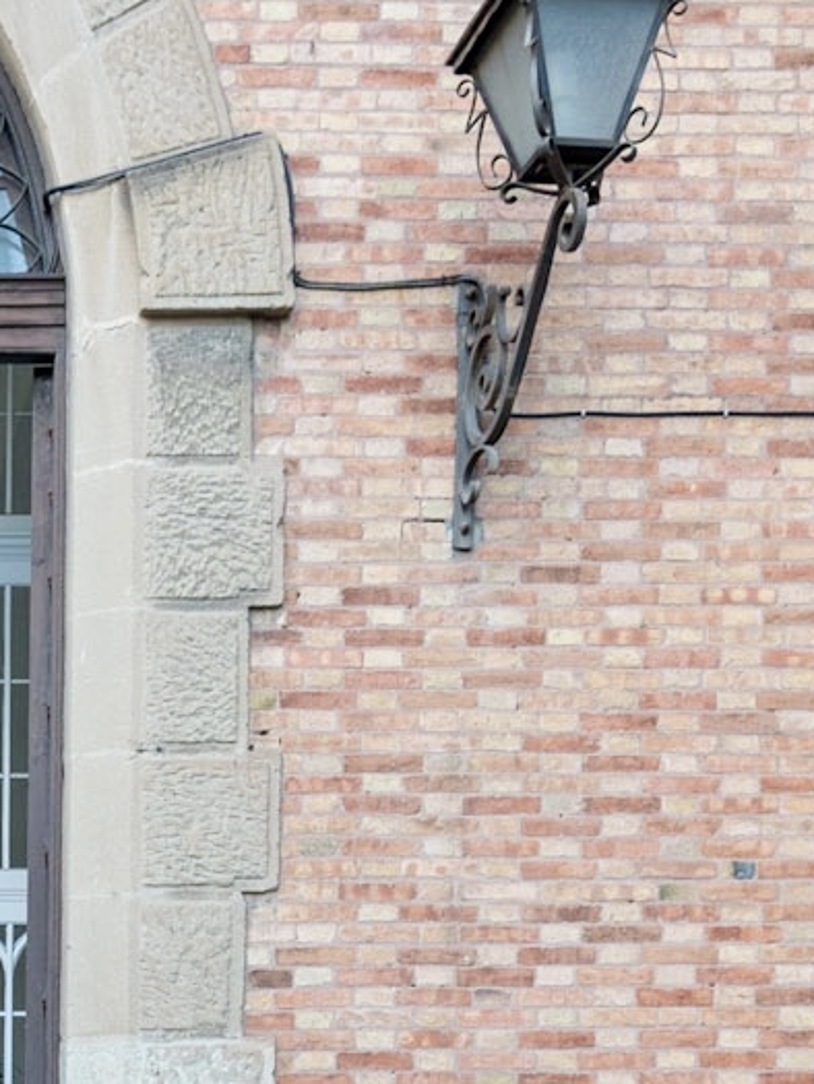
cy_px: 876
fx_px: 1880
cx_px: -382
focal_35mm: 60
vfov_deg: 31.3
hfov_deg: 21.0
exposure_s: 1/400
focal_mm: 16
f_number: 2.8
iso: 1000
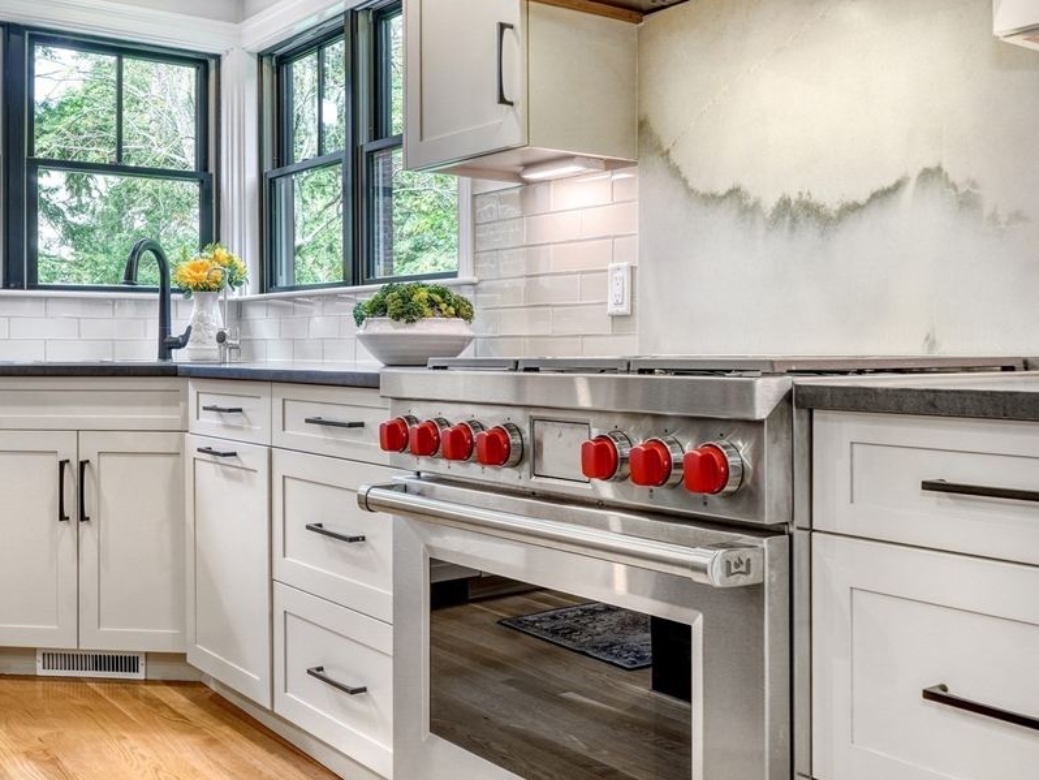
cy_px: 413
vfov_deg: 38.7
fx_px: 1111
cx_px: 544
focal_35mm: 37
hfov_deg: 50.1
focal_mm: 20
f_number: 9
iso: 400
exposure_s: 1/1.25
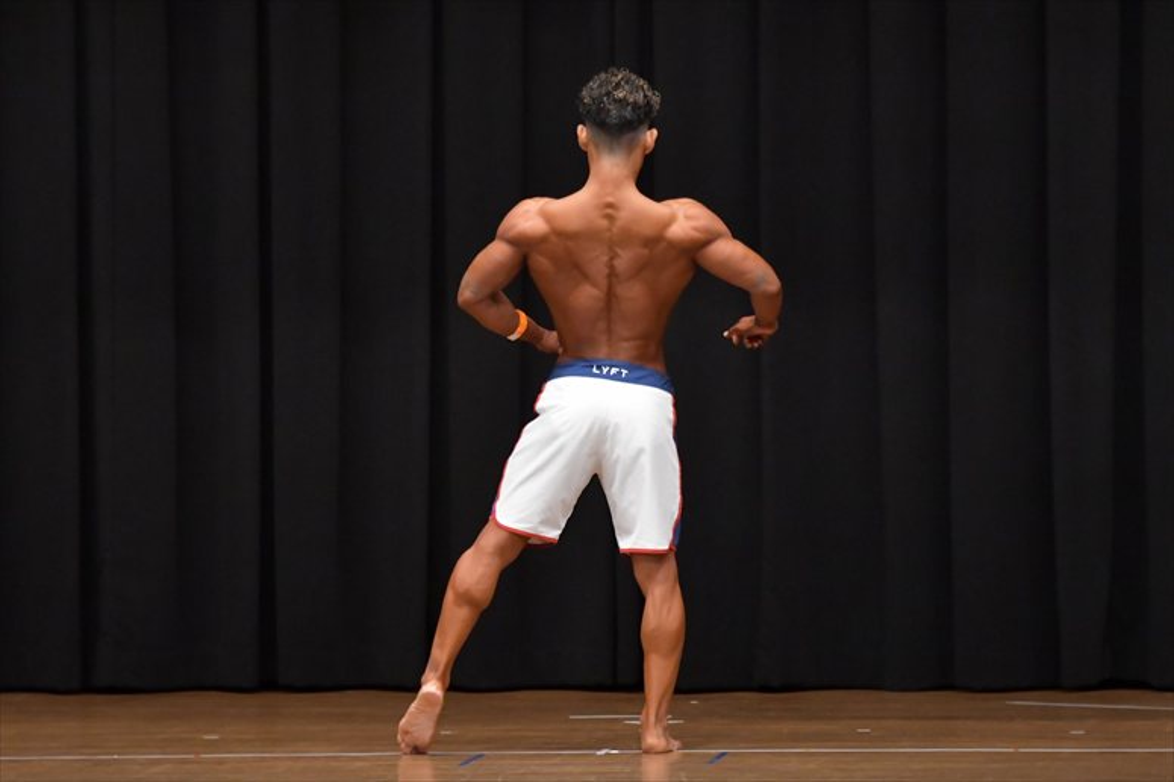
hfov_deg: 8.1
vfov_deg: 5.4
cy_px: 391
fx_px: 8312
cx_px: 587
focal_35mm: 255
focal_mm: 170
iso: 6400
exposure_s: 1/400
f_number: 5.6
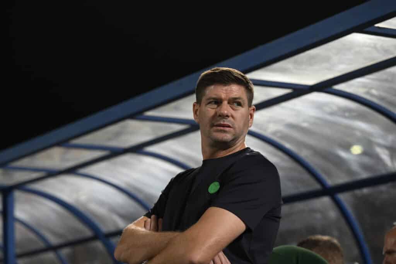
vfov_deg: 10.6
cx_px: 198
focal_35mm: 130
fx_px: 1430
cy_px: 132
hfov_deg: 15.8
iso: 1600
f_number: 4.5
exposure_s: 1/1250
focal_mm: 130
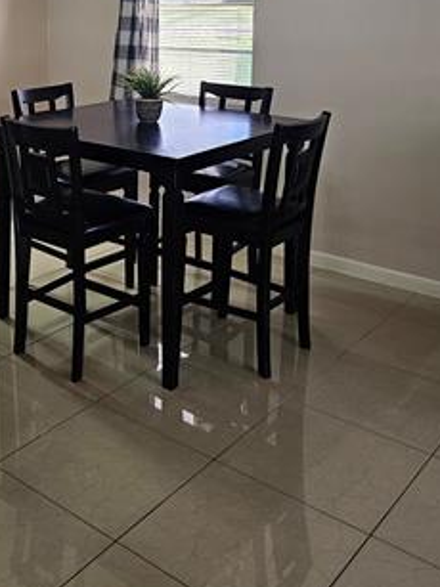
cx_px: 71
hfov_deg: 31.1
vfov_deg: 40.4
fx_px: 763
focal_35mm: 45
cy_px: 119
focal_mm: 6.3
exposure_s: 1/120
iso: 160
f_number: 1.7
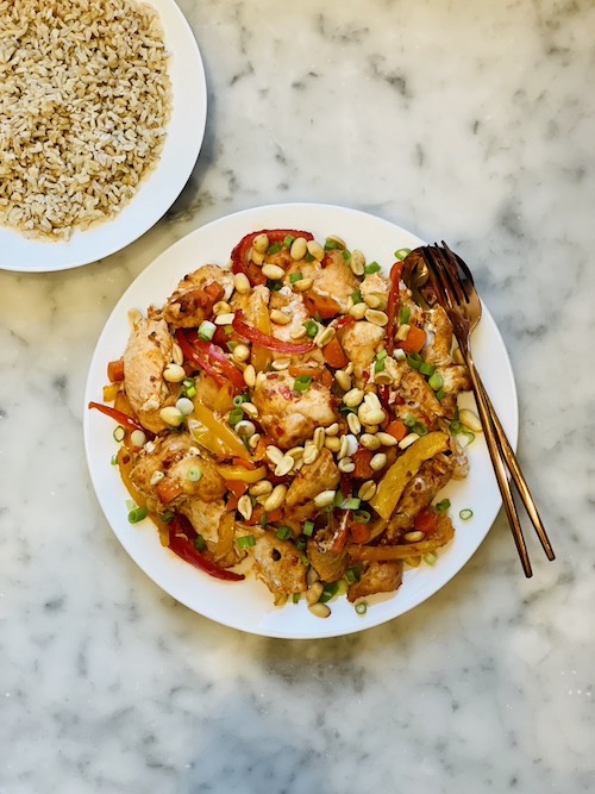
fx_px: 1192
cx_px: 298
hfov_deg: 28.0
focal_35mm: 52
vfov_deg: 36.8
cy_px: 397
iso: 200
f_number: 2
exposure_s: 1/120
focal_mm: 6
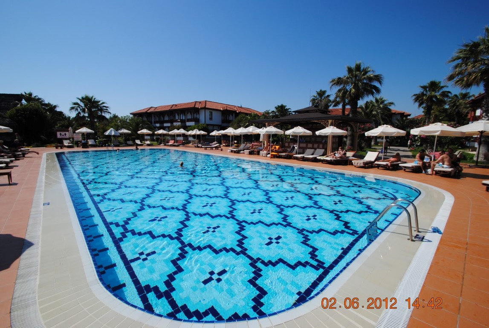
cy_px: 164
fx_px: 204
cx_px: 244
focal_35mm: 15
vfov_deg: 77.5
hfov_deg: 100.3
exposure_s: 1/320
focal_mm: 10
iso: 100
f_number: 9
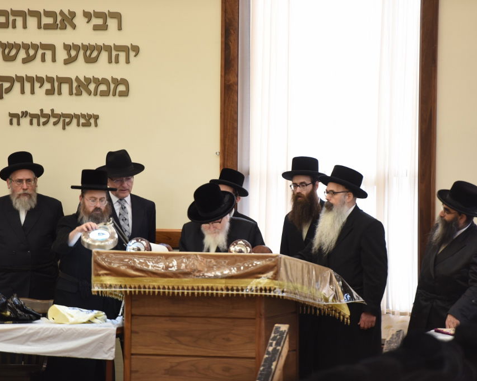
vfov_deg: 6.8
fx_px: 3189
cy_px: 191
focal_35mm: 226
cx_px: 219
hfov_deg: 8.6
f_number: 2.8
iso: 640
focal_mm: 200
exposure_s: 1/125
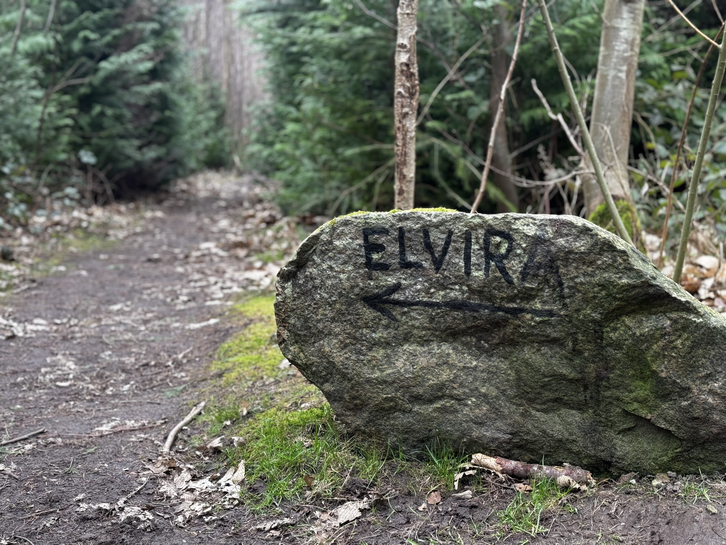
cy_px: 272
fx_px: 1007
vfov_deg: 30.3
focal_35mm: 48
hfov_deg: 39.7
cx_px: 363
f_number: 1.8
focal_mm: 6.9
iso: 125
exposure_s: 1/60
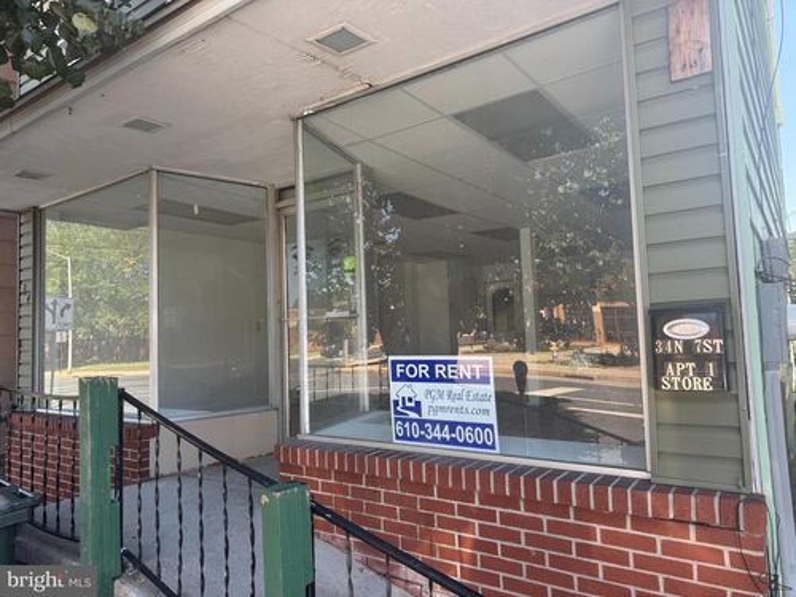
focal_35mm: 24
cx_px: 398
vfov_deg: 56.8
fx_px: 552
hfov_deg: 71.6
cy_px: 298
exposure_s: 1/404
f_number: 1.78
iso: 80
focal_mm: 6.76
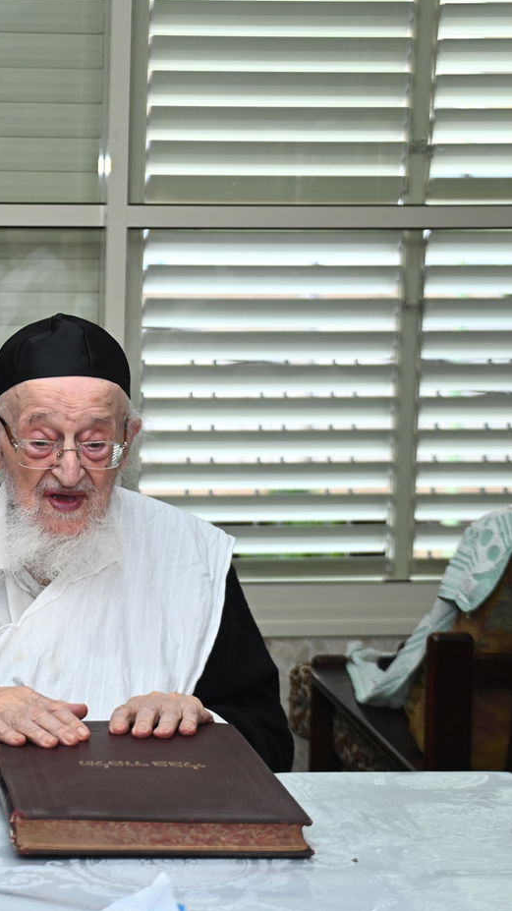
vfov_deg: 24.5
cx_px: 1
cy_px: 455
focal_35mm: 87
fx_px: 2101
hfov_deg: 13.7
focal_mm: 55
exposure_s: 1/200
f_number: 4.5
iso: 1000
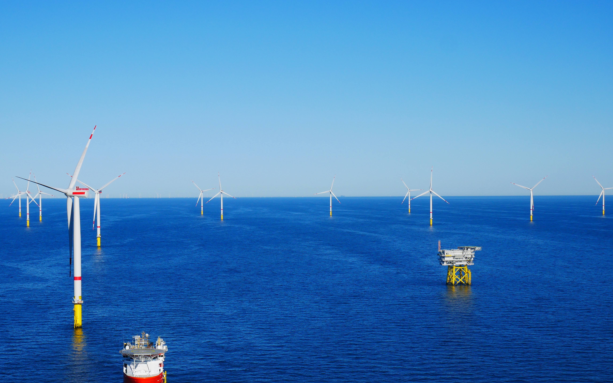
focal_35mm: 68
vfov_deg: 19.1
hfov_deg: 30.2
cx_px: 307
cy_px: 226
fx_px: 1136
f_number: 10
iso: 200
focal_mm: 32
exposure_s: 1/640
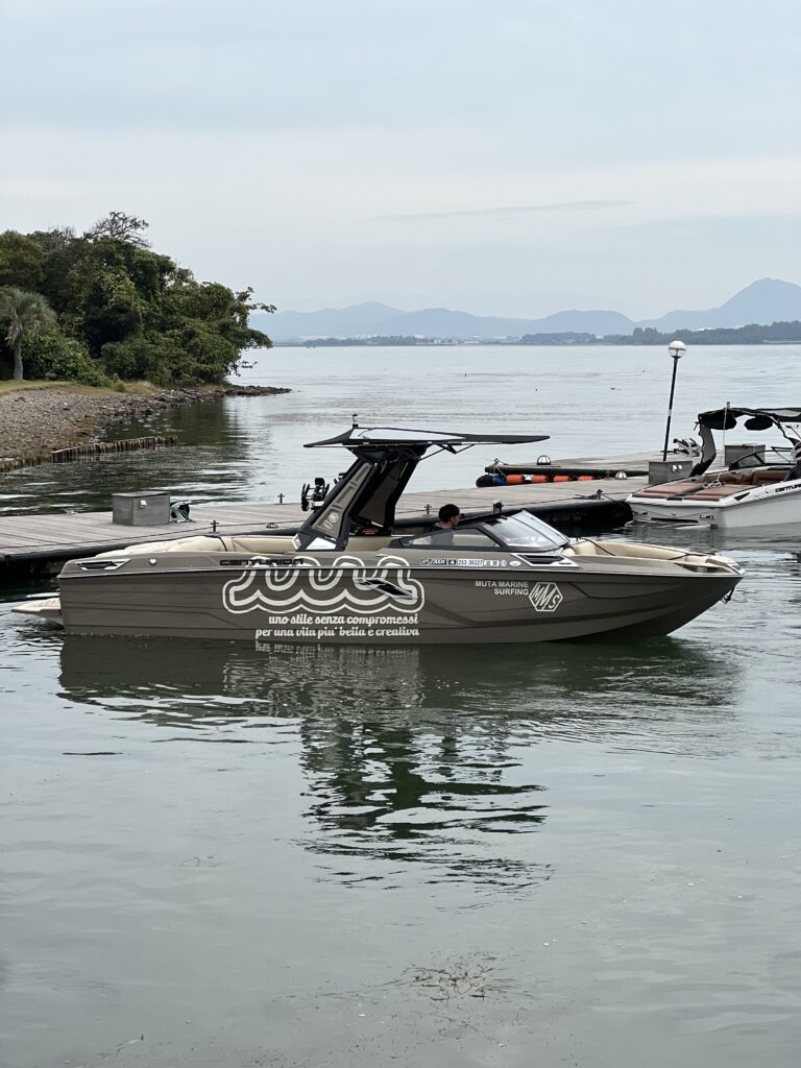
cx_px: 400
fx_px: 2376
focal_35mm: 77
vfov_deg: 25.3
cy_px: 534
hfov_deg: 19.1
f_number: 2.8
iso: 32
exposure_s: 1/394
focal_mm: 9
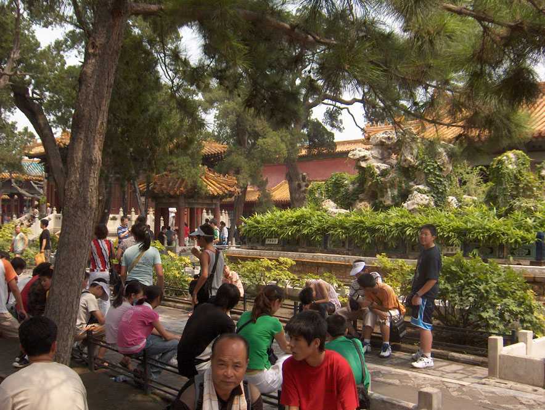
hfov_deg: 47.8
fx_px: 615
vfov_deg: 36.9
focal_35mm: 39
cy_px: 205
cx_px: 272
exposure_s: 1/885
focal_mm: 8
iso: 100
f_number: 2.8
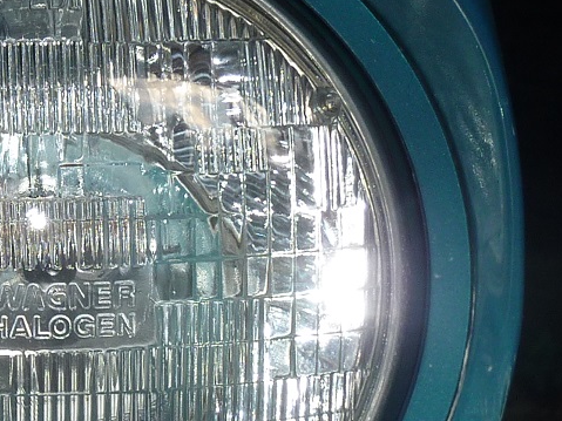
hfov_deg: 13.9
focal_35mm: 140
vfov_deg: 10.6
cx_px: 1
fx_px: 2272
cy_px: 323
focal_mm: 6.9
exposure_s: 1/30
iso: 100
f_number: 3.7
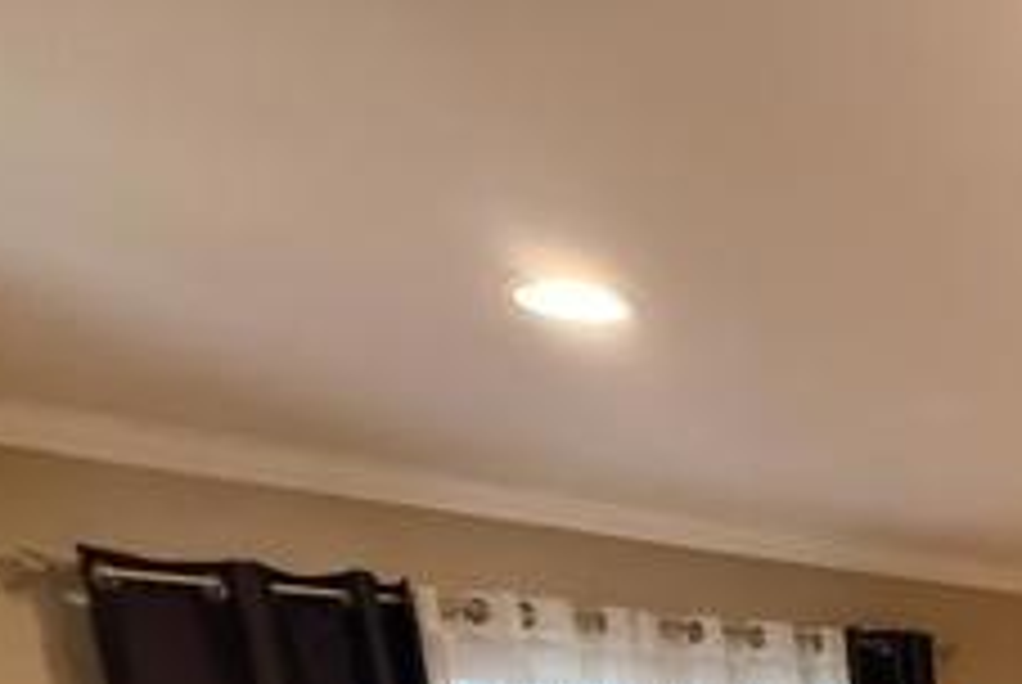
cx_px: 1265
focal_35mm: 41
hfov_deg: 35.6
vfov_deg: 24.8
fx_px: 1165
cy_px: 1040
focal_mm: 2.22
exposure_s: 1/60
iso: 640
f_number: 2.2
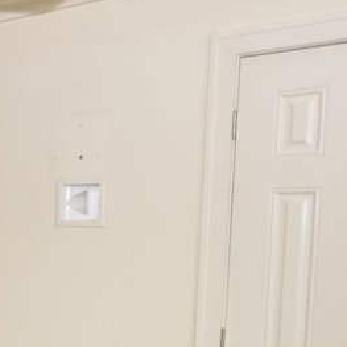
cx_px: -224
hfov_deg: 21.4
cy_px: 290
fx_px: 703
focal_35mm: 62
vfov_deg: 27.1
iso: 450
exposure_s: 1/60
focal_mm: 10
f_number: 4
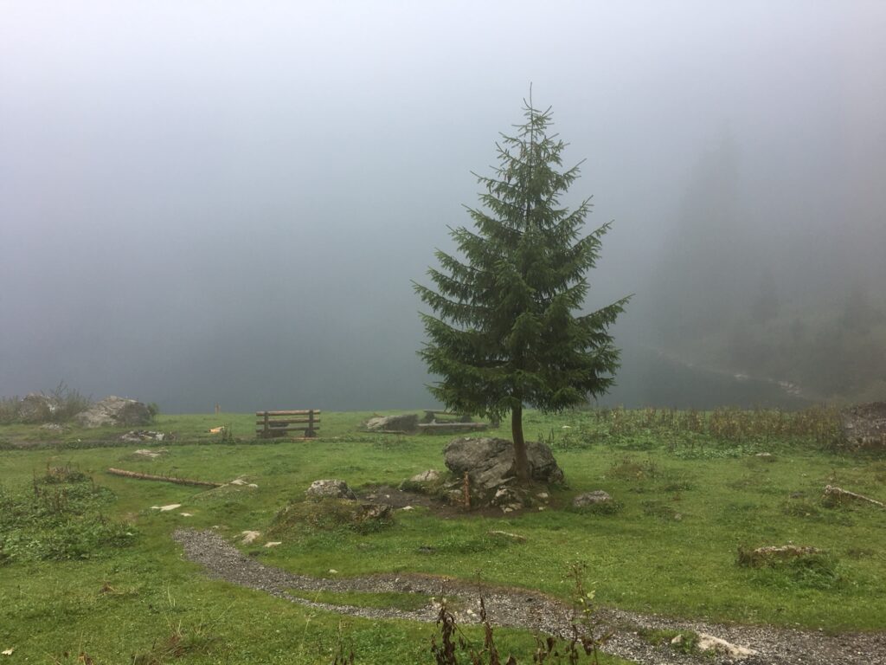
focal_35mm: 29
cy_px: 332
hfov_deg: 61.7
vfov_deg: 48.2
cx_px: 443
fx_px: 742
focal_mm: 4.15
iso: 25
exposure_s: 1/251
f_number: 2.2
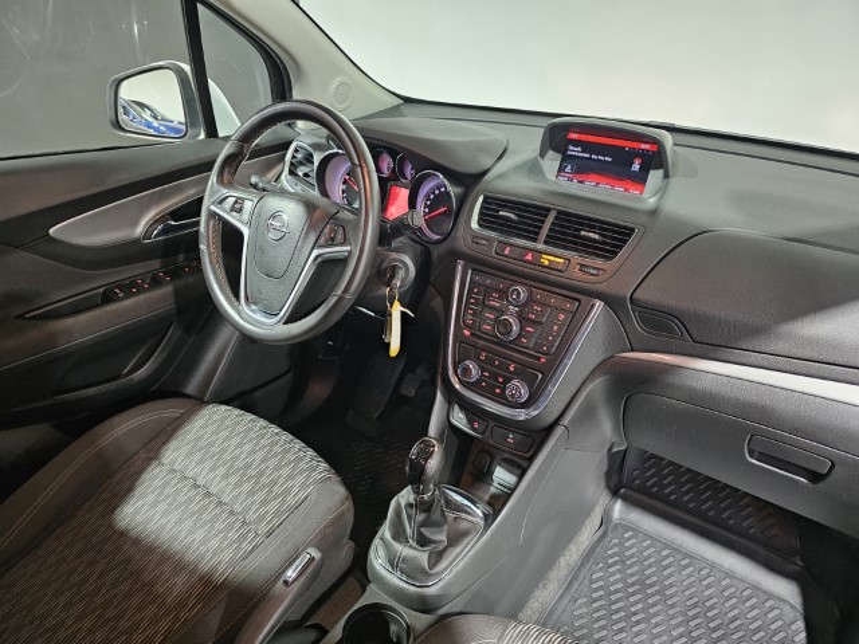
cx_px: 430
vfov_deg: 58.9
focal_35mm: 23
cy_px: 322
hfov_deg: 73.9
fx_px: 571
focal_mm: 6.3
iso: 800
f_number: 1.7
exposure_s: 1/50
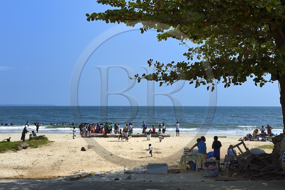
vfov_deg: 27.0
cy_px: 95
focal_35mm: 50
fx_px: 396
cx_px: 142
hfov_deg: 39.6
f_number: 8
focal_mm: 50
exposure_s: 1/1000
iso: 400
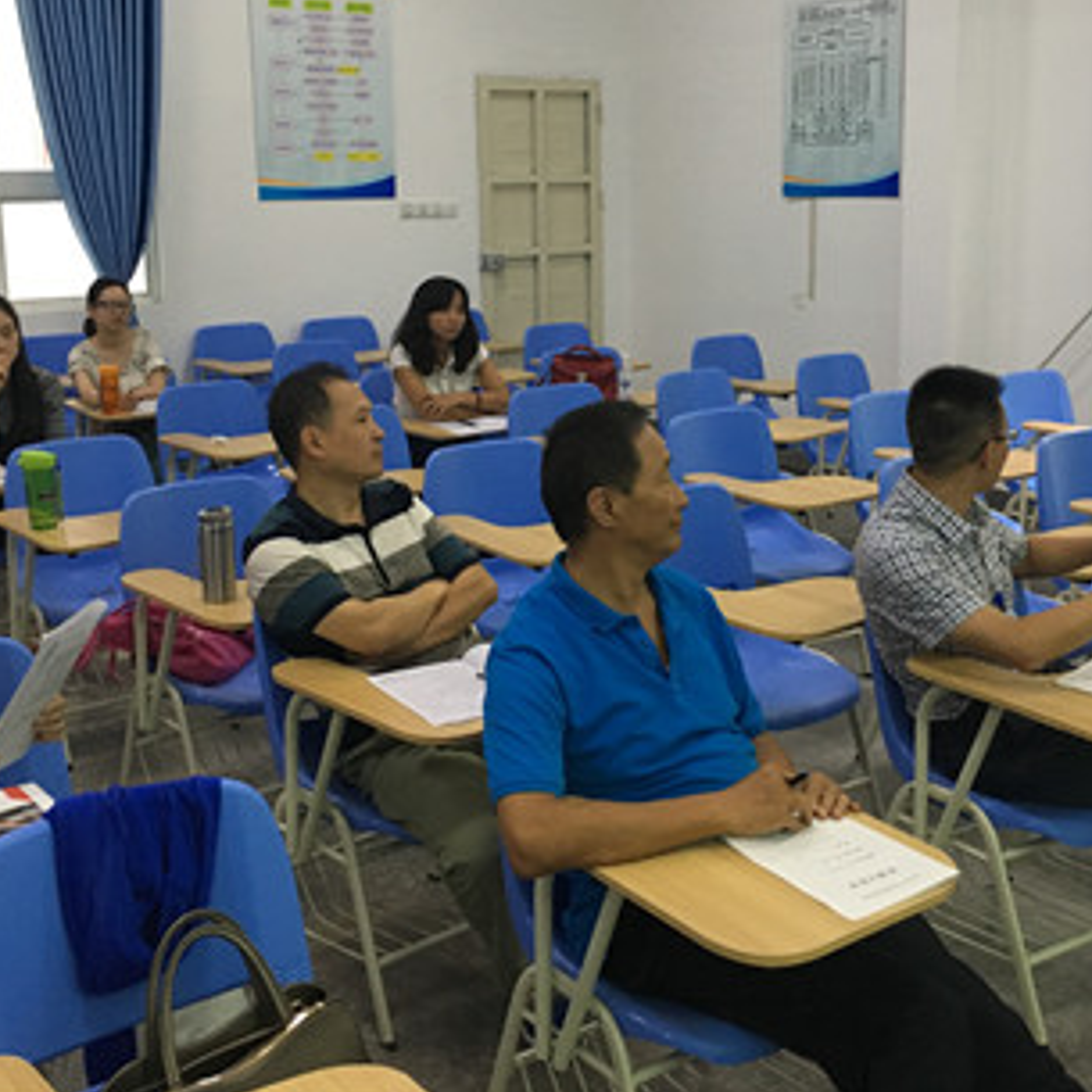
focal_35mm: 42
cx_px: 591
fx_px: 1499
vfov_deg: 39.8
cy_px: 428
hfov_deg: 40.0
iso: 160
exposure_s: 1/33
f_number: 2.2
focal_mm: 4.15
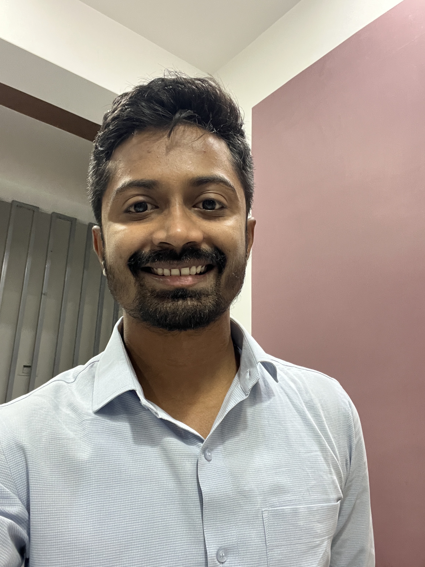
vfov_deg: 60.0
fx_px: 491
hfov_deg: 46.8
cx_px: 212
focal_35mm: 30
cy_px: 284
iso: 400
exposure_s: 1/33
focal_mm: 2.71
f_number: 2.2
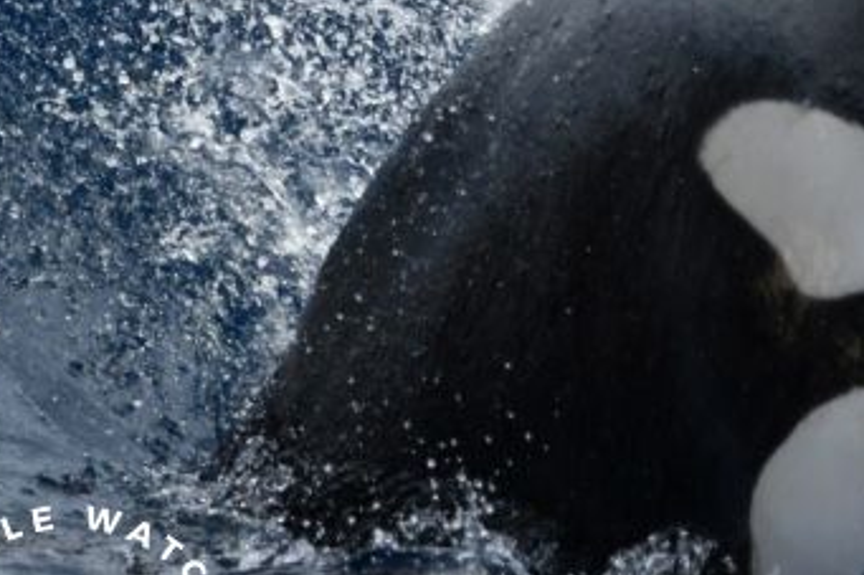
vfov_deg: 1.5
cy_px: 201
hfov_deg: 2.3
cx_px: 894
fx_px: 21397
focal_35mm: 892
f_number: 6
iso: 1250
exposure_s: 1/8000
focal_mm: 380
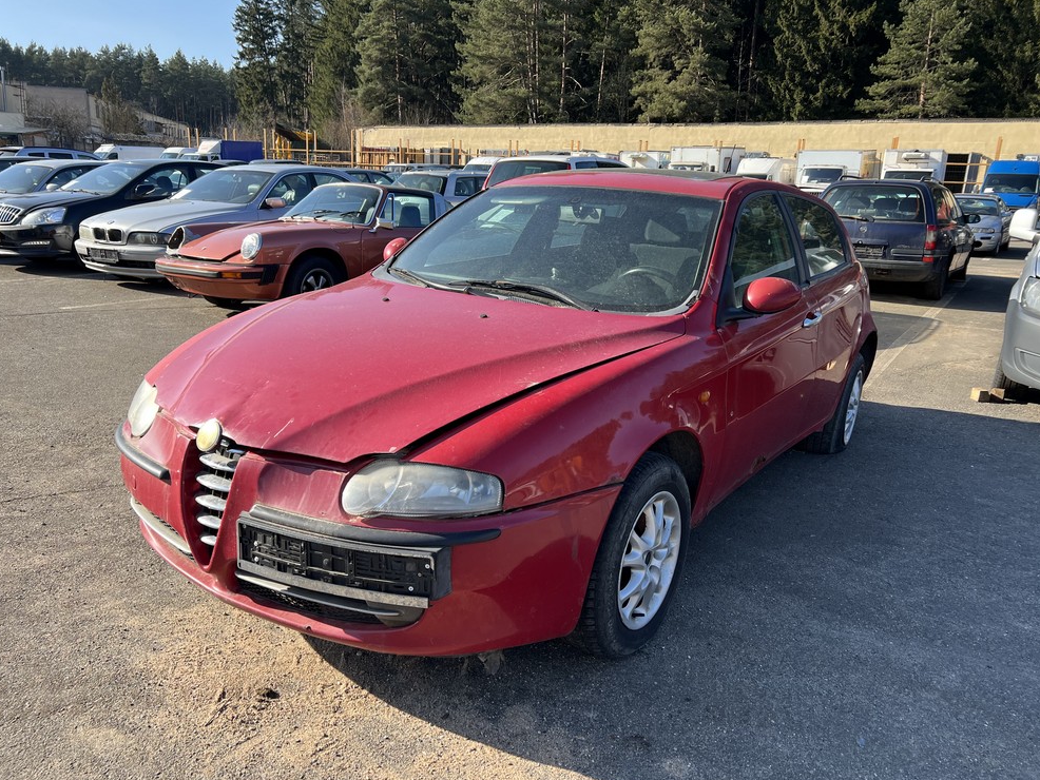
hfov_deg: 65.3
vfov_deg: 51.4
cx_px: 514
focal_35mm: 27
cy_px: 402
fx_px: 811
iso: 50
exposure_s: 1/1377
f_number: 1.5
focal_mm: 5.7
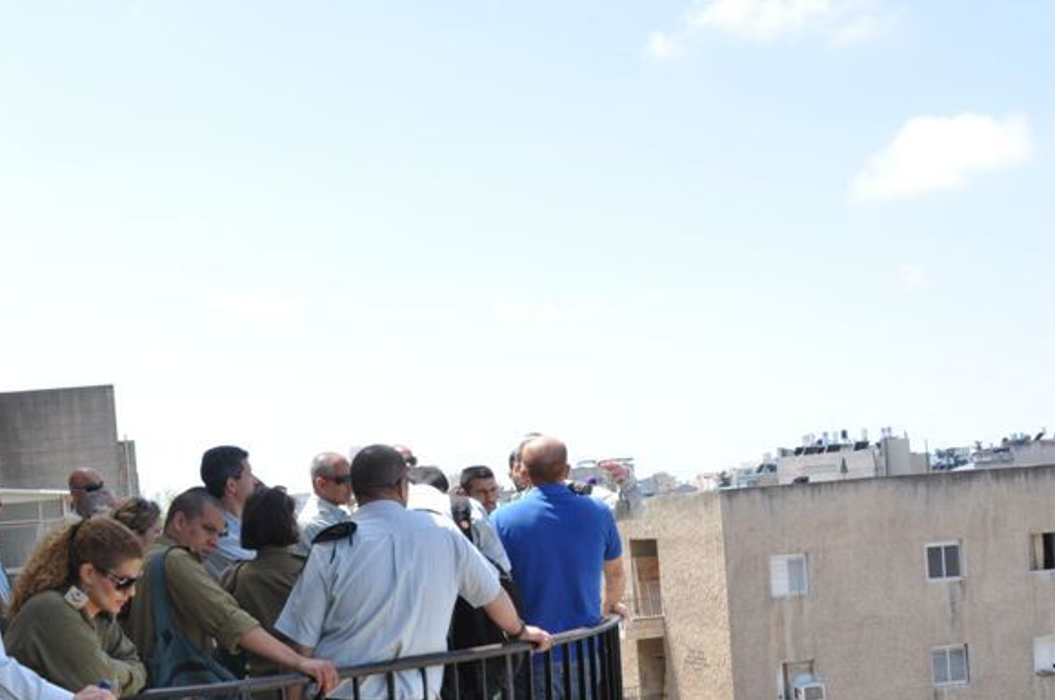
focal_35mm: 53
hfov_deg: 36.5
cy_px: 564
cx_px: 238
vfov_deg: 25.0
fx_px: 1551
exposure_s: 1/400
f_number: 10
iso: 500
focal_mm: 20
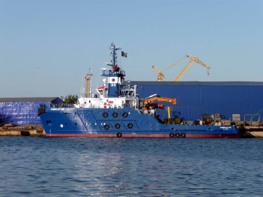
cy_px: 98
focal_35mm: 103
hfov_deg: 19.1
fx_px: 783
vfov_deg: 14.4
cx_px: 132
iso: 100
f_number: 4.7
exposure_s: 1/640
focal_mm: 17.5
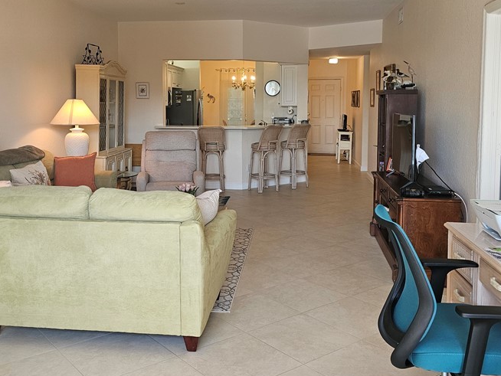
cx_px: 220
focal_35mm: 36
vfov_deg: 39.4
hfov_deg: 51.2
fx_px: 521
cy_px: 141
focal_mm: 6.3
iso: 160
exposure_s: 1/180
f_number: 1.7
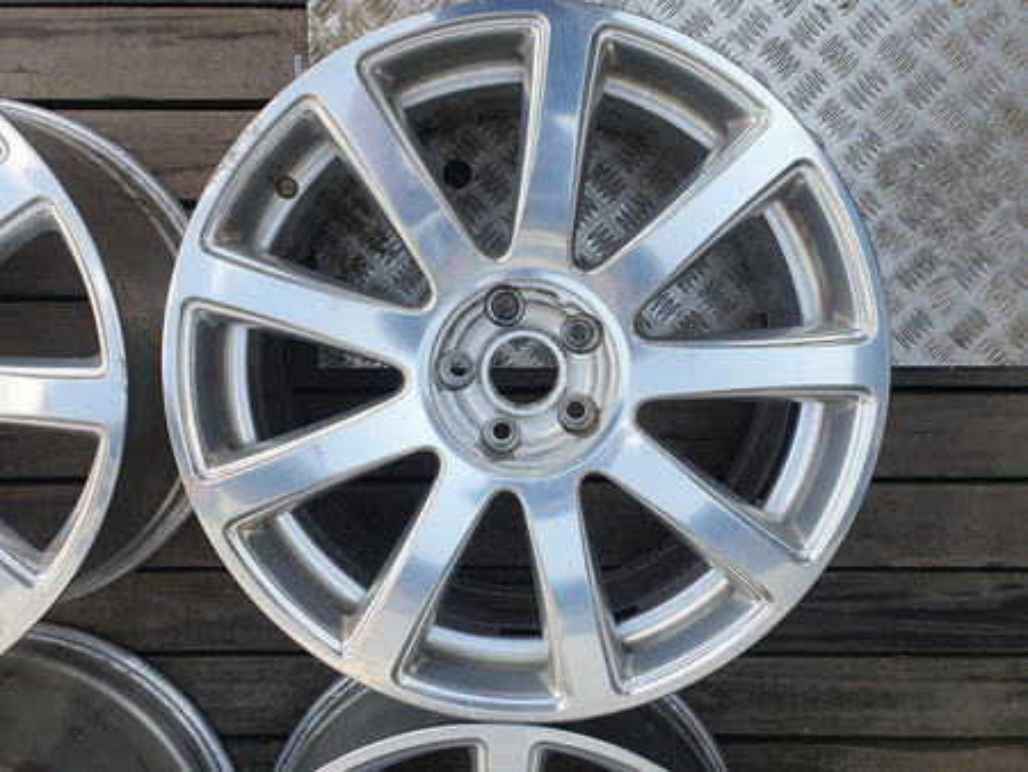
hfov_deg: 67.3
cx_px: 514
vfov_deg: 53.1
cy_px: 386
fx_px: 773
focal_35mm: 26
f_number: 2.4
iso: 50
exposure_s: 1/354
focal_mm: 4.32
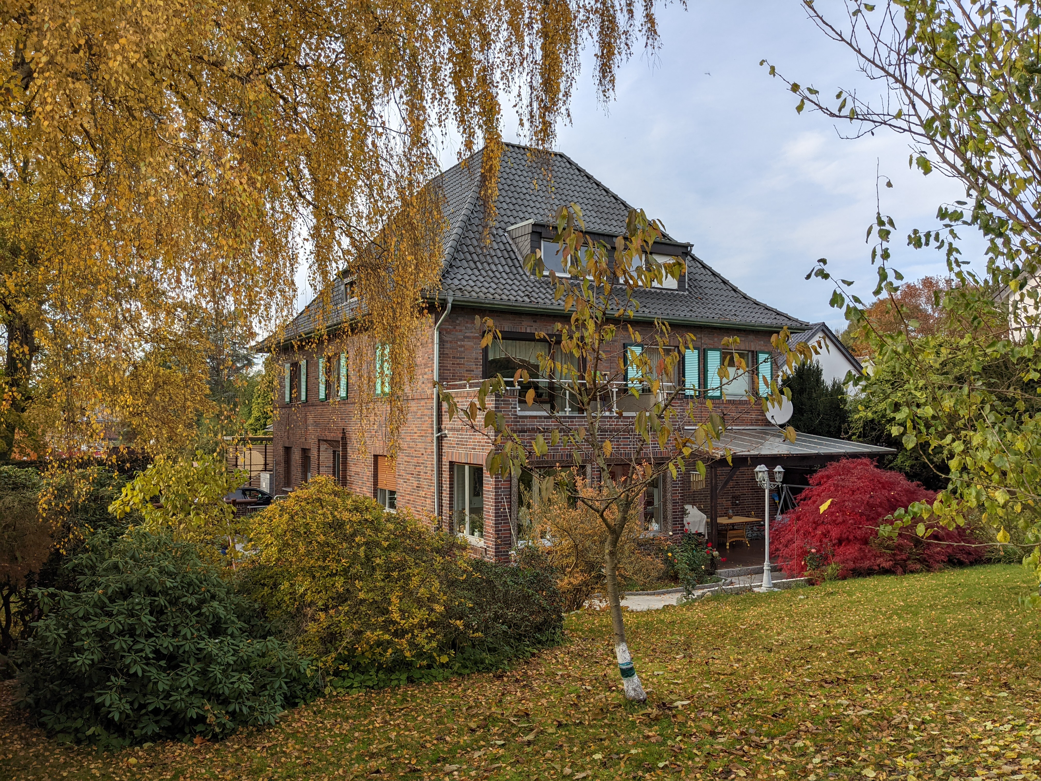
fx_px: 812
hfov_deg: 65.3
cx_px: 520
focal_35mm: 27
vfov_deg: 51.4
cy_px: 390
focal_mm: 4.38
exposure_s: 1/1462
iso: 60
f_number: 1.73
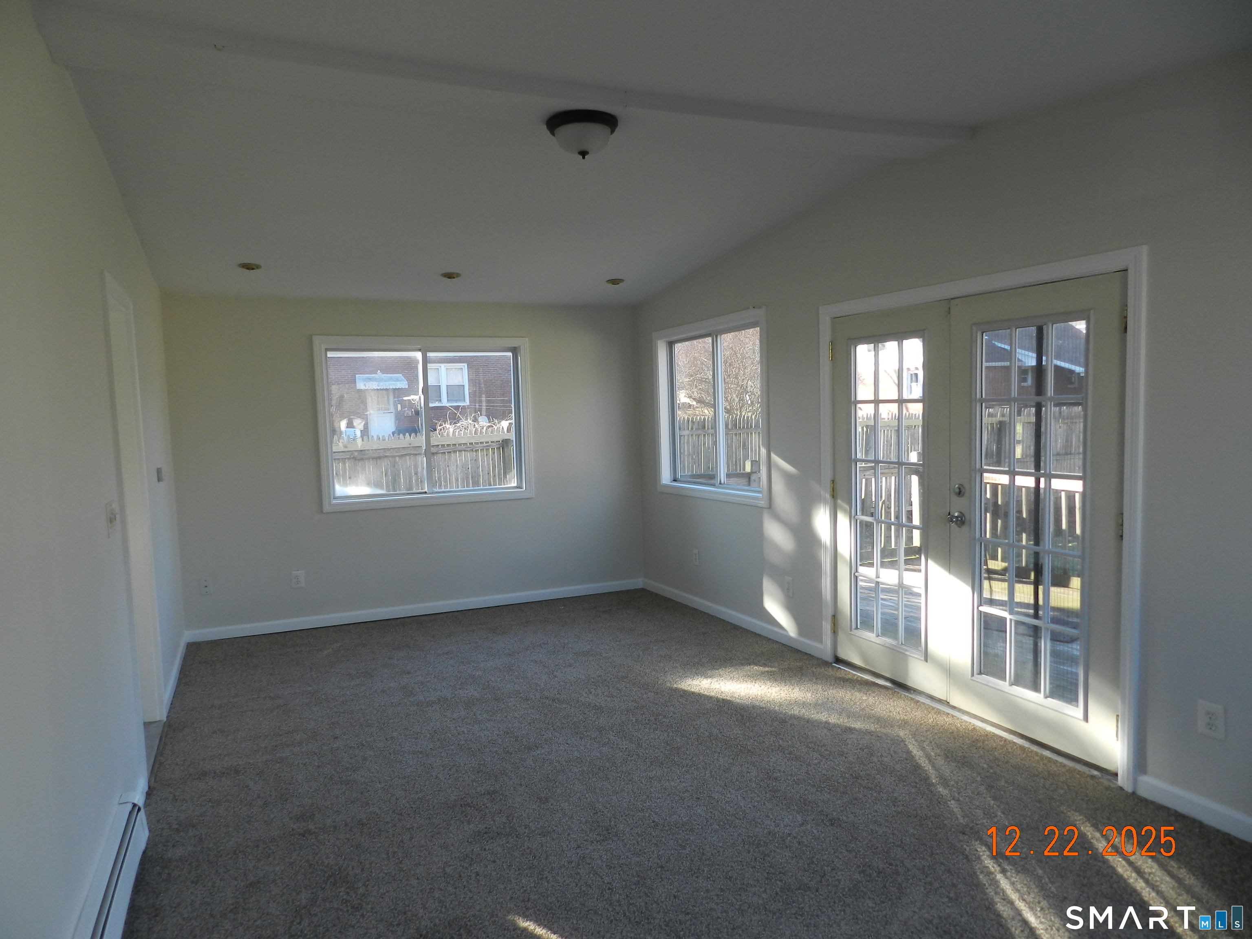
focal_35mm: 23
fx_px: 832
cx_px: 626
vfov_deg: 58.9
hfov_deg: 73.9
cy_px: 470
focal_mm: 4
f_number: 3.4
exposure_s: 1/125
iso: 160
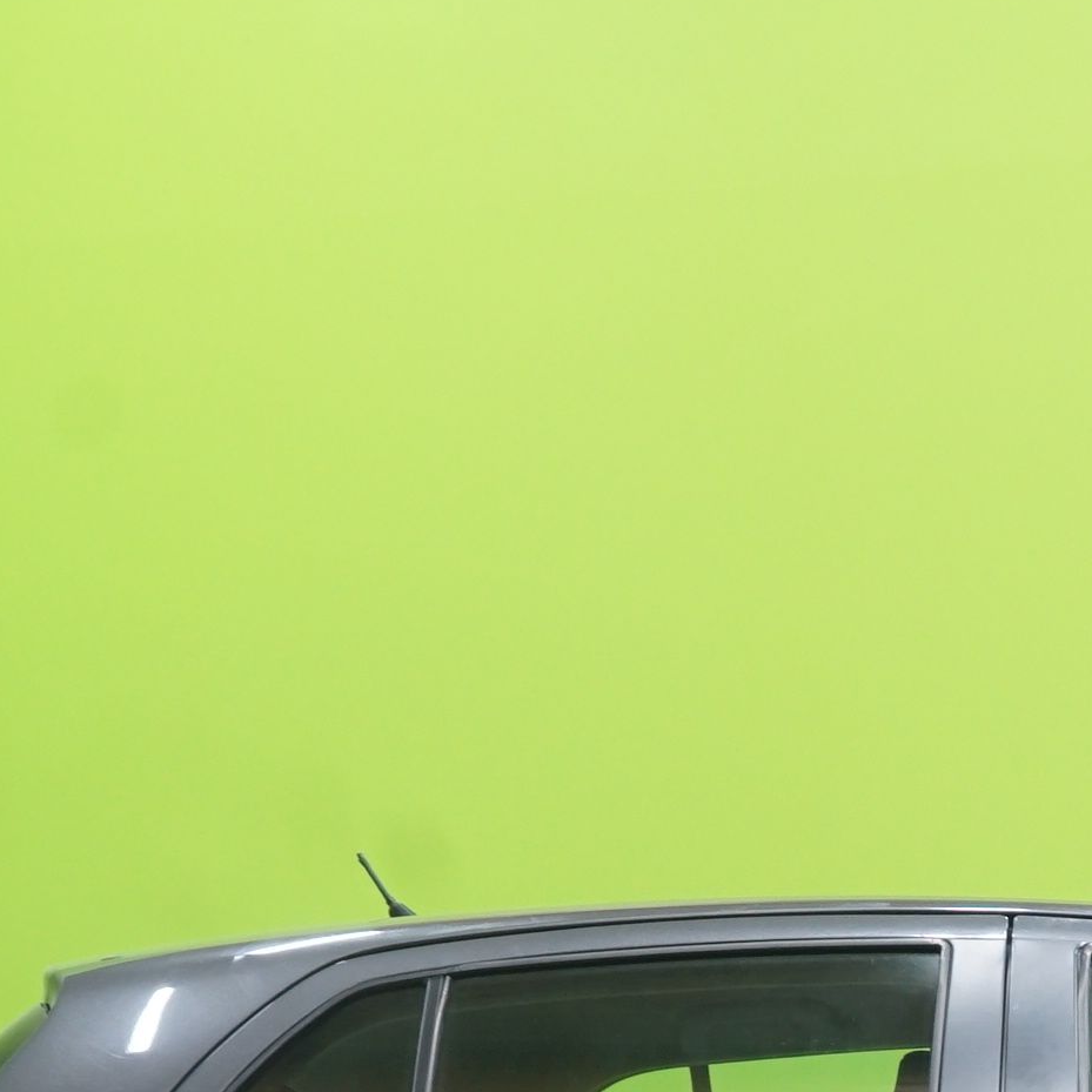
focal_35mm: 144
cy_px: 1469
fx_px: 5139
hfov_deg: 11.7
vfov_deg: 11.8
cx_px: 1479
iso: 800
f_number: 5.6
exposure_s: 1/20
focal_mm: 40
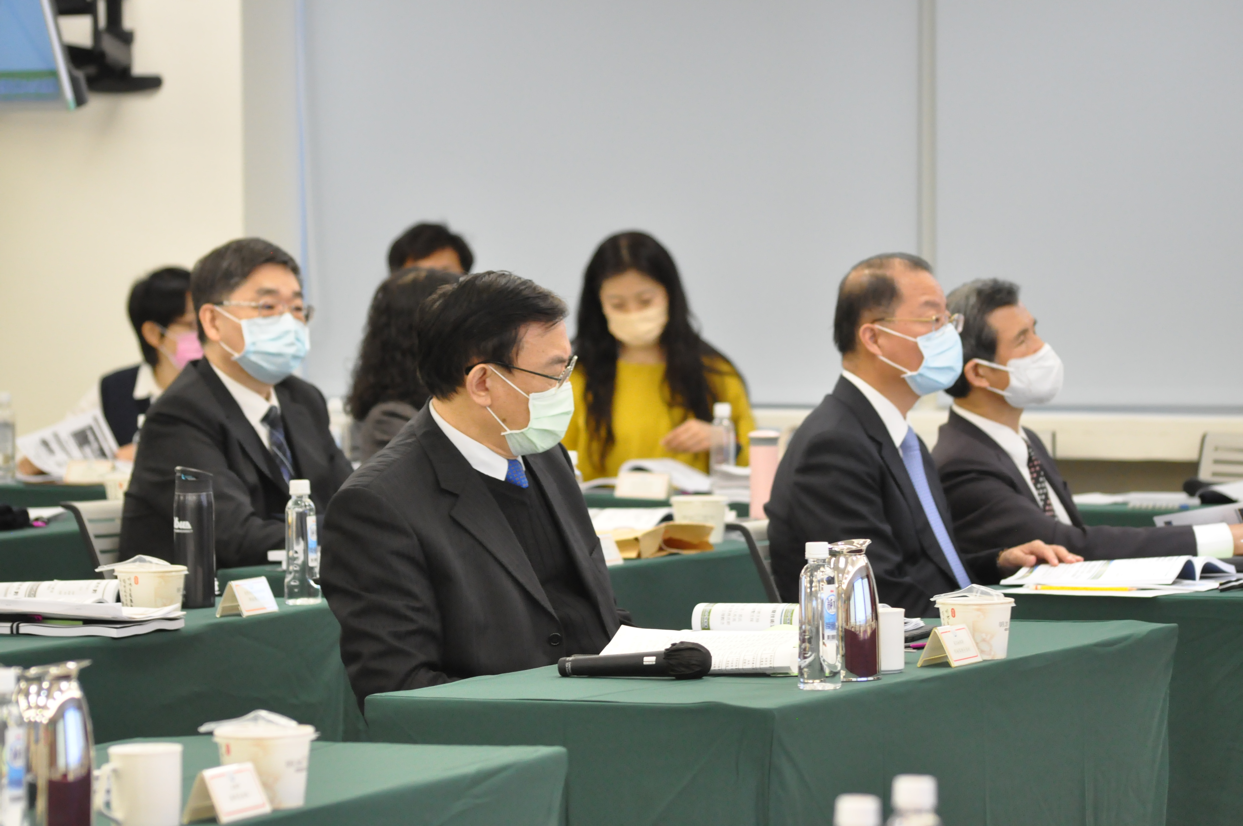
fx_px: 6311
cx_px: 622
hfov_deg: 11.2
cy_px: 413
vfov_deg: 7.5
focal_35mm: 183
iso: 2000
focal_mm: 122
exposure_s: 1/125
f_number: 4.2
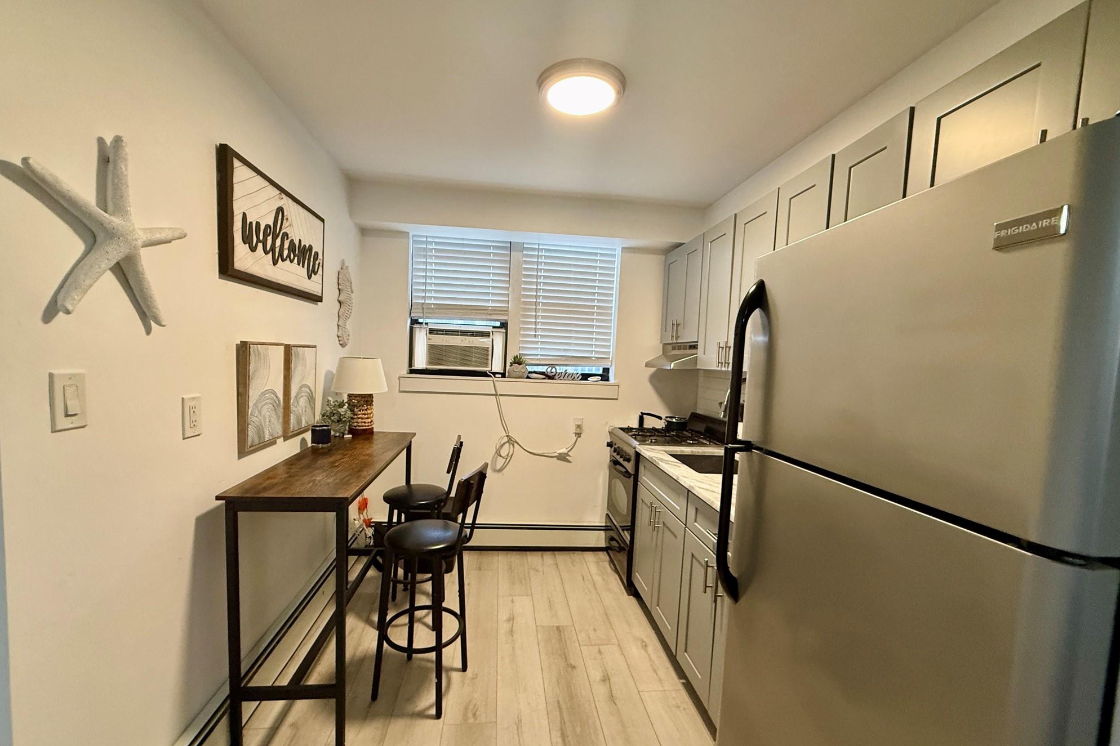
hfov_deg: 100.4
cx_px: 555
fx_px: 467
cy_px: 396
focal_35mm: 15
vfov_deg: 77.2
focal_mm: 2.22
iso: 250
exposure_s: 1/60
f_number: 2.2
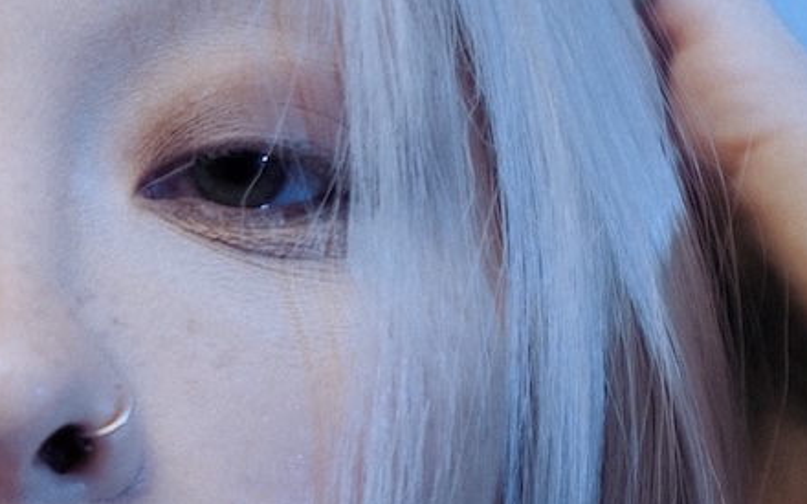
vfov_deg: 3.7
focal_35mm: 345
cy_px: 1288
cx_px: -10
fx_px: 7588
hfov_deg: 6.1
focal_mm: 70
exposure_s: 1/160
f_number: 2.8
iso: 800
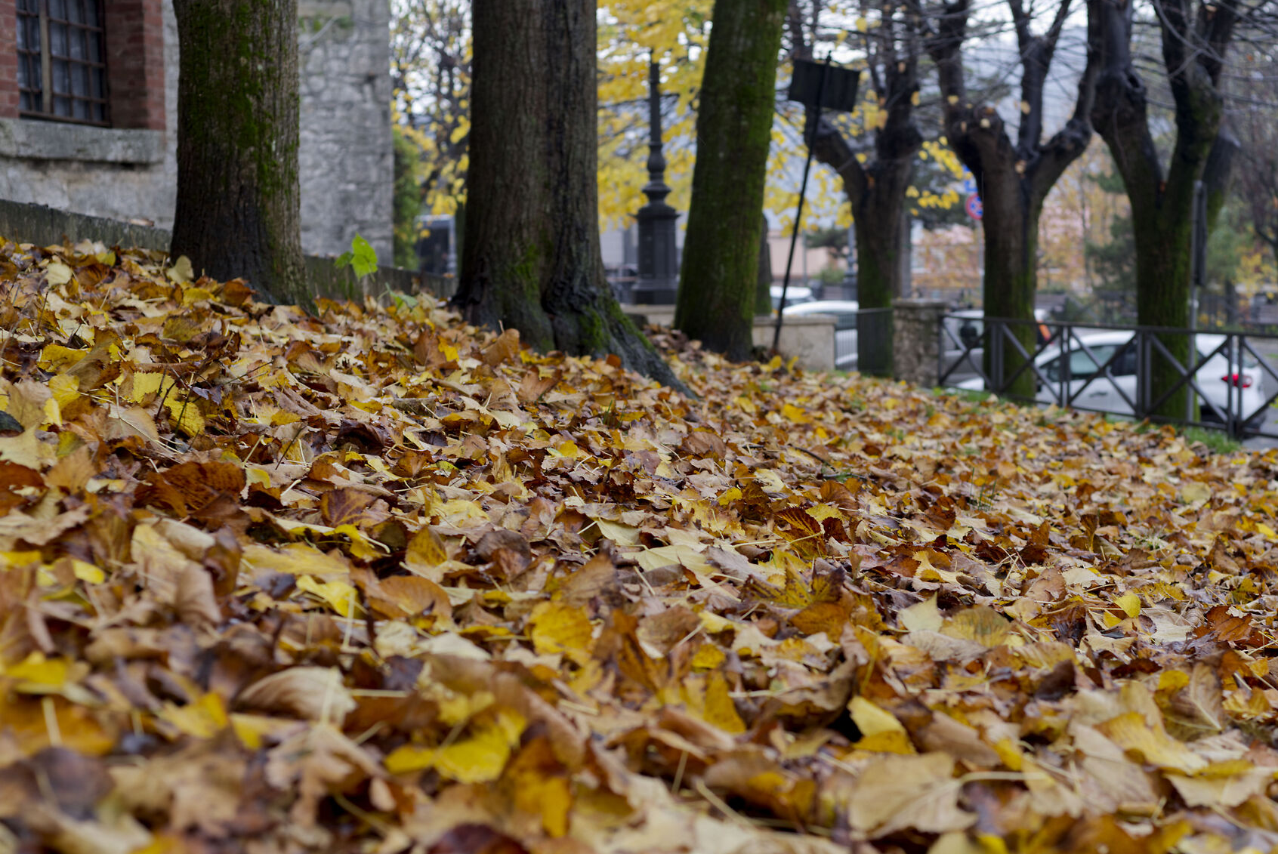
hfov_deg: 32.7
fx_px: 2167
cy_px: 511
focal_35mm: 61
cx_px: 786
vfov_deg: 22.3
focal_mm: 43
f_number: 4
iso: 100
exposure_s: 1/90
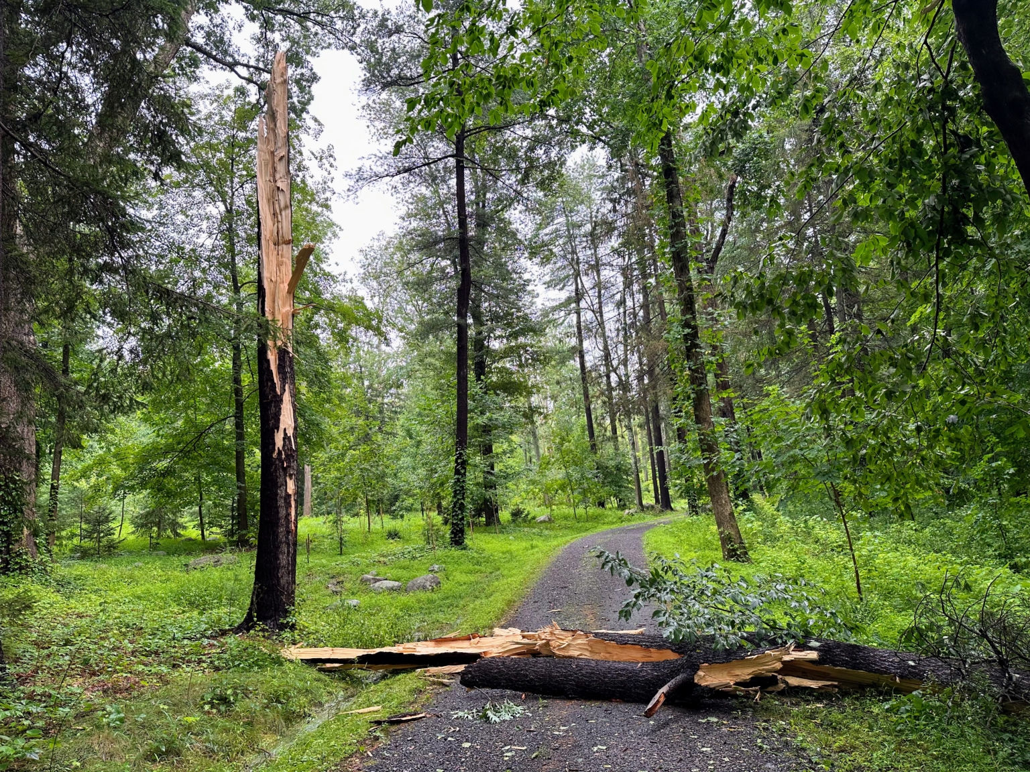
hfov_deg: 71.6
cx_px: 515
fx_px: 714
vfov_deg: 56.8
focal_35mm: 24
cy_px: 386
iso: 100
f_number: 1.78
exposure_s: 1/161
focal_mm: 6.86
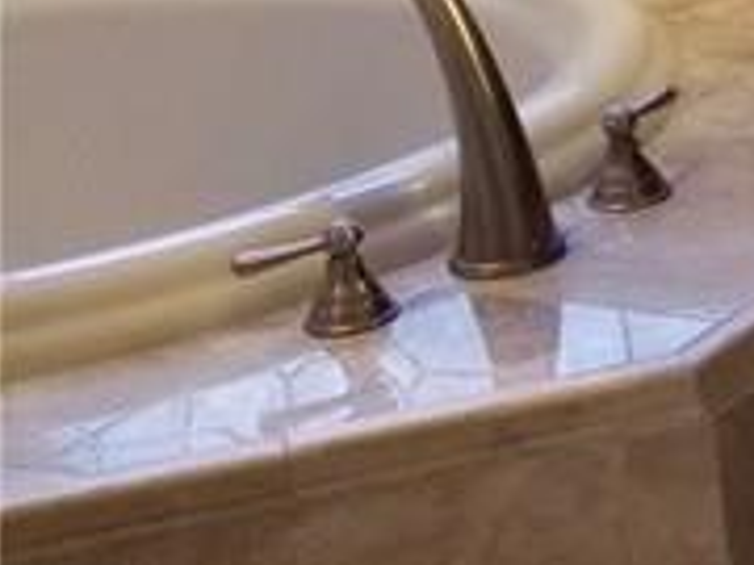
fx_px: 3224
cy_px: -209
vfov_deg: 9.8
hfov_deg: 10.3
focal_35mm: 148
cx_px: 2141
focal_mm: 4.25
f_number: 1.7
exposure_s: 1/60
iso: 125
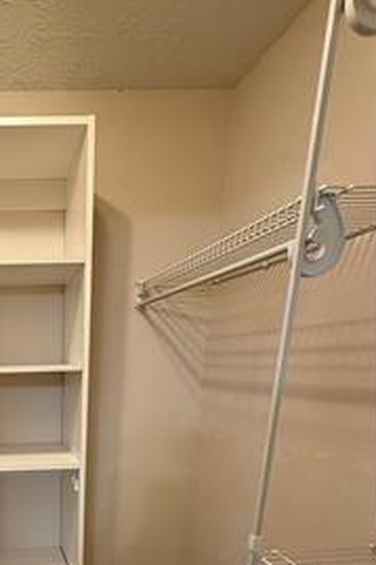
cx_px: 8
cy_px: 479
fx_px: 408
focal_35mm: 26
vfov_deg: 61.5
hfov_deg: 43.2
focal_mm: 2.22
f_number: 2.2
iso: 200
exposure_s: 1/60
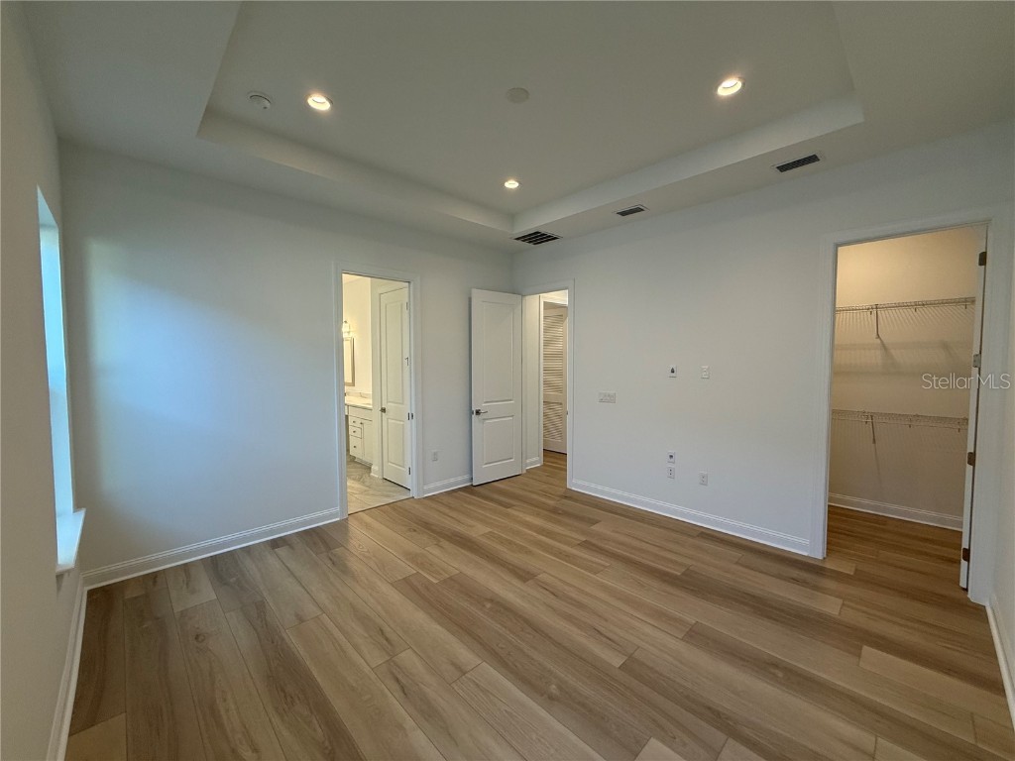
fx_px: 411
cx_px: 508
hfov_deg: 102.1
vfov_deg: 85.7
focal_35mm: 14
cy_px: 380
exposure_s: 1/120
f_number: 2.2
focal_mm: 2.22
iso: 160
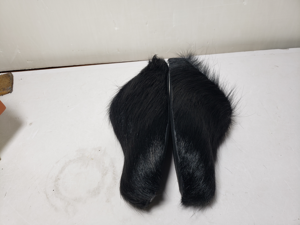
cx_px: 150
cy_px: 112
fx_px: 225
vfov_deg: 53.1
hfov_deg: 67.3
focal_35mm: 26
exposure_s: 1/384
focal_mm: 4.3
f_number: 1.5
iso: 50
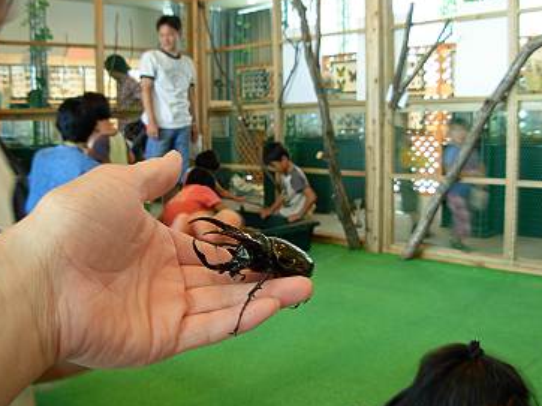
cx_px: 258
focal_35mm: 42
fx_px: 657
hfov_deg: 44.8
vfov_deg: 34.3
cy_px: 205
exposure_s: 1/7.1
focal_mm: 6.3
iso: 79
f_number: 2.9
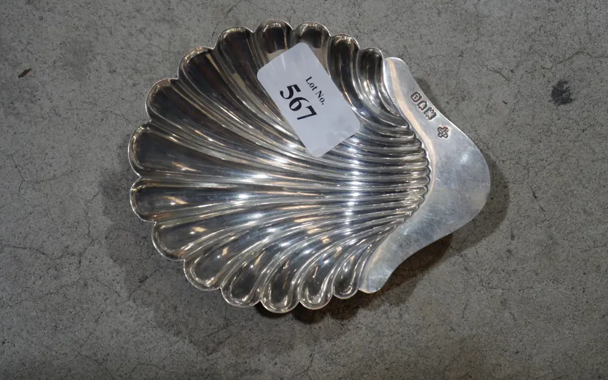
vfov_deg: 14.5
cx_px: 302
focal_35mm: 90
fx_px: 1491
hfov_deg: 23.1
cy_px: 177
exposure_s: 1/100
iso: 320
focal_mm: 42
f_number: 5.6
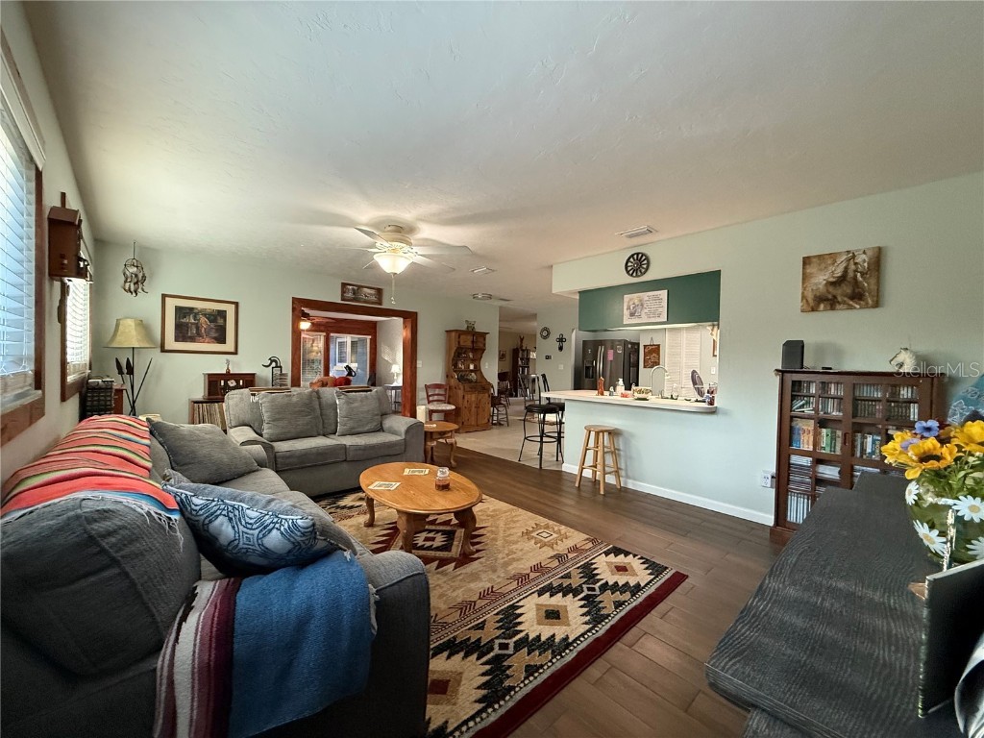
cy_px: 369
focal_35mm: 14
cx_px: 492
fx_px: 398
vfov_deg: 85.7
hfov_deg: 102.1
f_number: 2.2
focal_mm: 2.22
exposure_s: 1/60
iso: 500
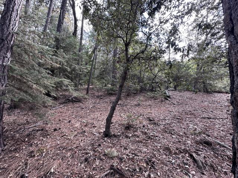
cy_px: 89
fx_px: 96
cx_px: 119
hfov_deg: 102.1
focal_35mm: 14
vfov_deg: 85.7
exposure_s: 1/99
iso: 80
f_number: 2.2
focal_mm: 2.22
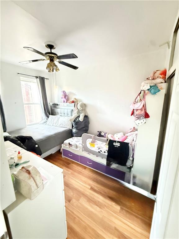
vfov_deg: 102.1
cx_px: 90
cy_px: 120
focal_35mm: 14
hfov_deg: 85.7
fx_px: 97
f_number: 2.2
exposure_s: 1/30
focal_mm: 2.22
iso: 2000
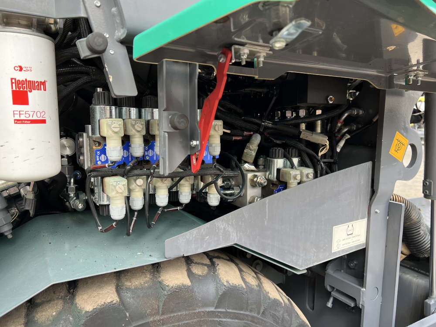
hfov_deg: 67.3
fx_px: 327
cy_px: 164
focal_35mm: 26
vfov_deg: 53.1
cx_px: 218
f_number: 1.5
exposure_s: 1/347
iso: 50
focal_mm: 5.7
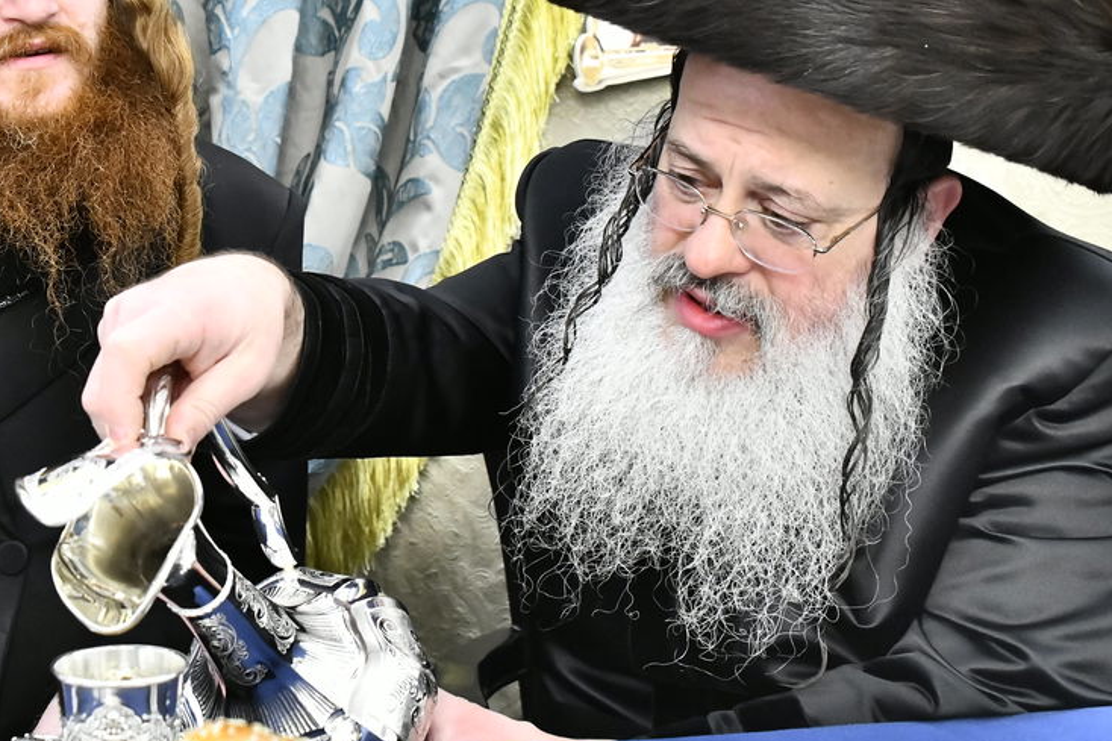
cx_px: 282
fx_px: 1884
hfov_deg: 32.3
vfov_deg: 22.1
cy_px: 222
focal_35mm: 61
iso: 4000
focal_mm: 32
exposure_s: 1/125
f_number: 5.6
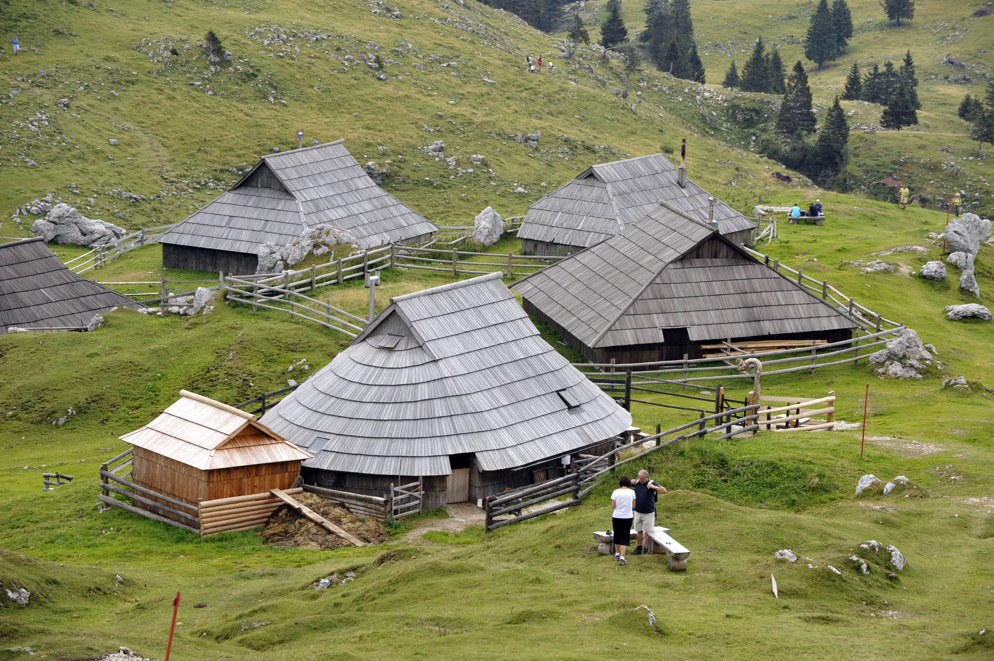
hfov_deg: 15.8
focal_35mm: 130
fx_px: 3587
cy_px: 330
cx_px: 497
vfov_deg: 10.5
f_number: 8
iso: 320
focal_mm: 130
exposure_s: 1/250
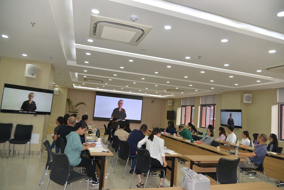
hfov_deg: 73.7
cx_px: 142
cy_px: 95
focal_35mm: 24
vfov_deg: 53.2
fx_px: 189
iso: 220
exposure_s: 1/60
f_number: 4
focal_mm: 24
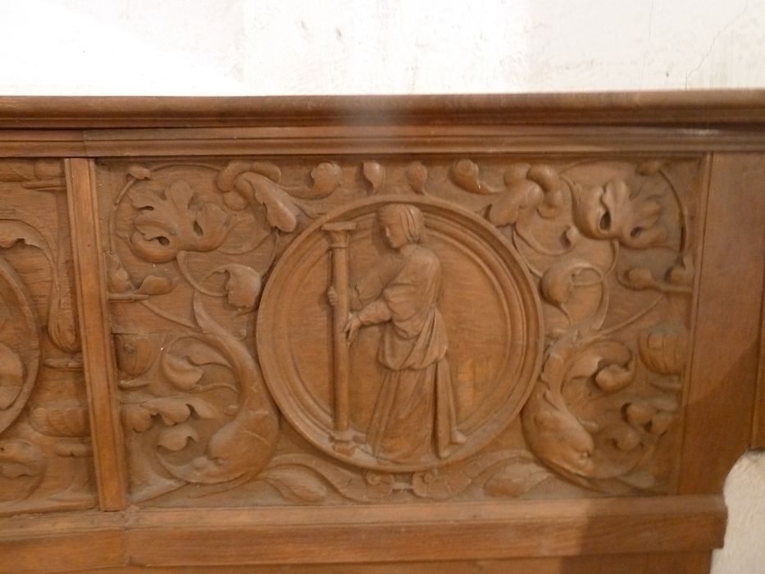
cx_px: 382
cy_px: 287
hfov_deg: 69.4
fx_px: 553
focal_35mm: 25
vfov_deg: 54.9
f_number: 3.3
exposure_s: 1/6
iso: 400
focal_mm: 4.1
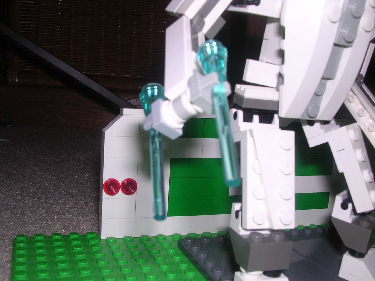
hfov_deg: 49.0
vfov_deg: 37.7
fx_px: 412
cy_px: 140
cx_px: 188
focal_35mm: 38
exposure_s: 1/60.1
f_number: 5.6
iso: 100
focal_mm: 5.8
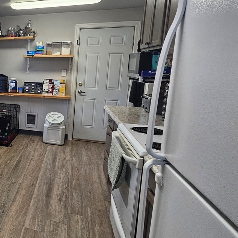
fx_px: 226
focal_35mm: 29
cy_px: 101
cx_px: -44
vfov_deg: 55.4
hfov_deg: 40.3
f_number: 2.2
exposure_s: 1/60
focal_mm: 2.2
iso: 80
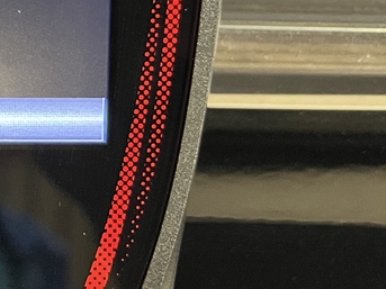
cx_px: -297
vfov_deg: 14.5
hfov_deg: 16.9
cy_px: -93
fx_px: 1081
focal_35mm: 97
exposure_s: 1/40
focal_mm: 5.1
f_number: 1.6
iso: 500
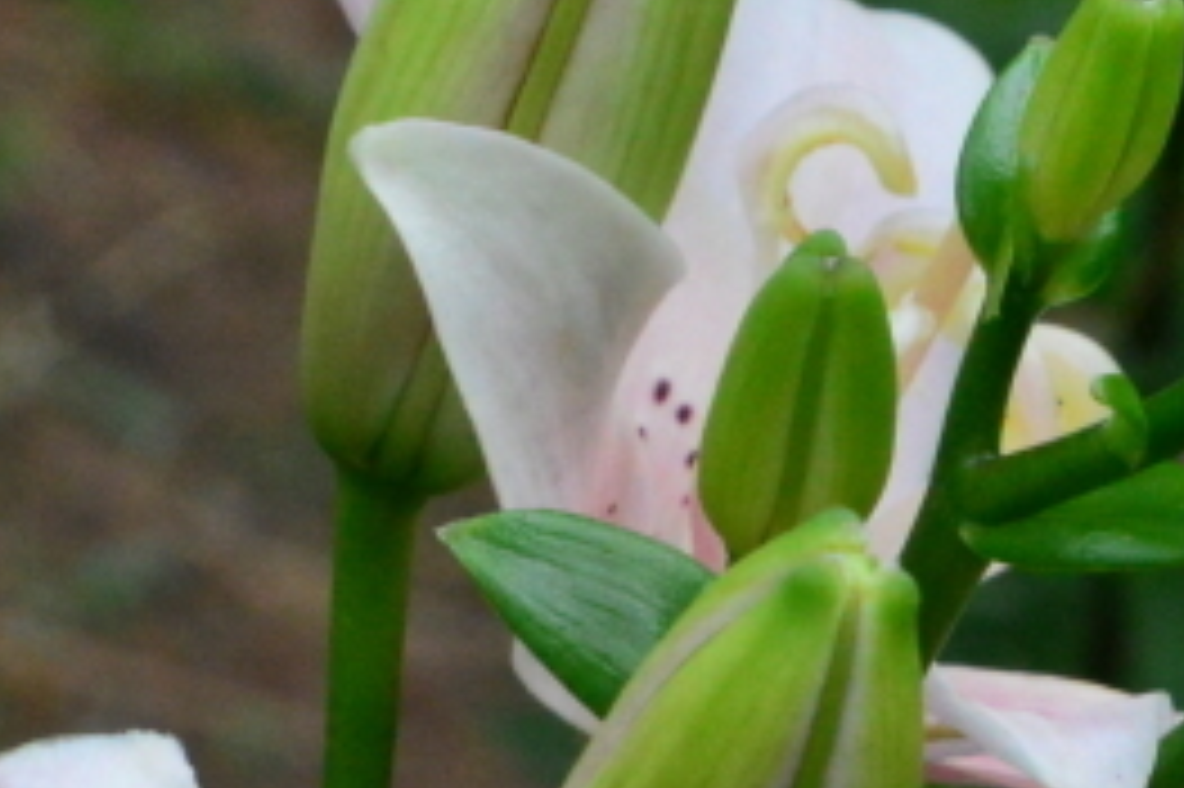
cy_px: 1209
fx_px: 14394
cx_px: 702
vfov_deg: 3.1
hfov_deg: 4.7
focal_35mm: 438
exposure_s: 1/250
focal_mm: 75
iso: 2500
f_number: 16
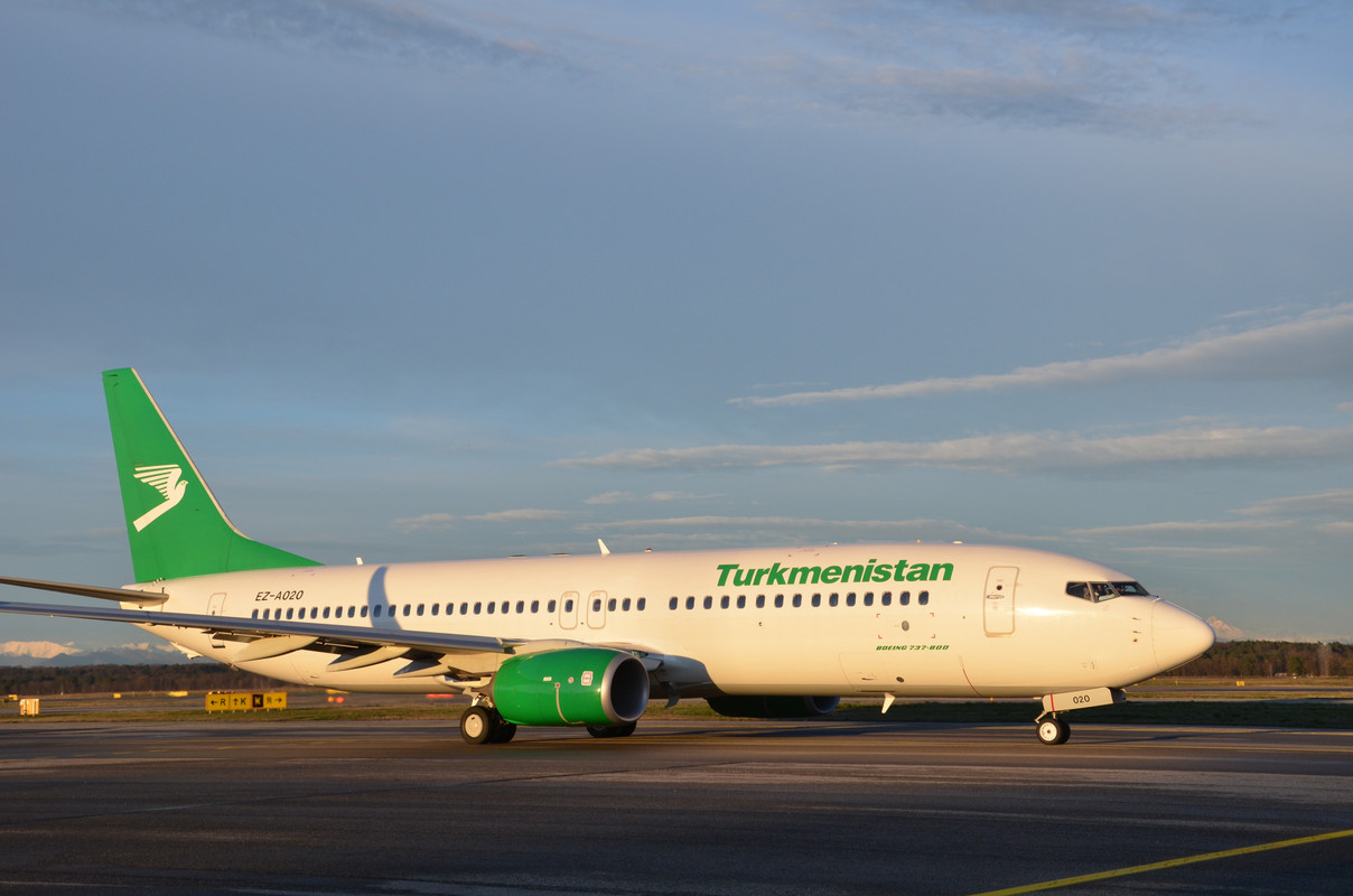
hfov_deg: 35.1
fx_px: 2138
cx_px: 676
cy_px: 448
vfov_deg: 23.7
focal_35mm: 57
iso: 400
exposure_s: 1/400
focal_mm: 38
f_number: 10
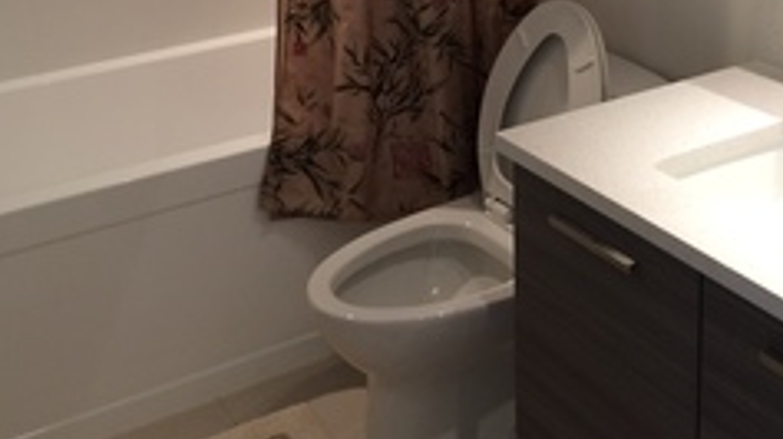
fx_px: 1162
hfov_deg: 37.1
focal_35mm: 56
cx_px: 464
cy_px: -76
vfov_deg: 20.2
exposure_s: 1/30
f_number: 2.2
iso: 80
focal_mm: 4.15
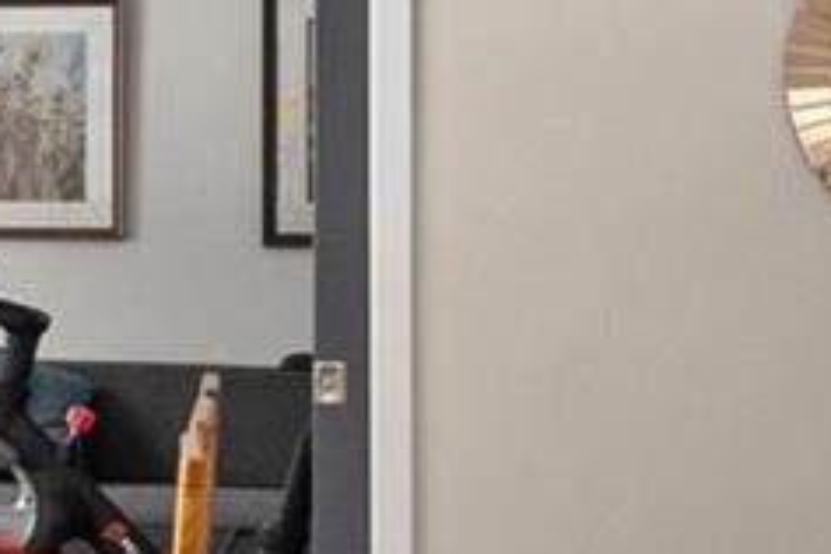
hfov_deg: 17.0
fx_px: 2493
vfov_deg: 12.7
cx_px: -438
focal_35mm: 108
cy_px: 242
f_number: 8
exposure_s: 1/20
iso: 1600
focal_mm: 8
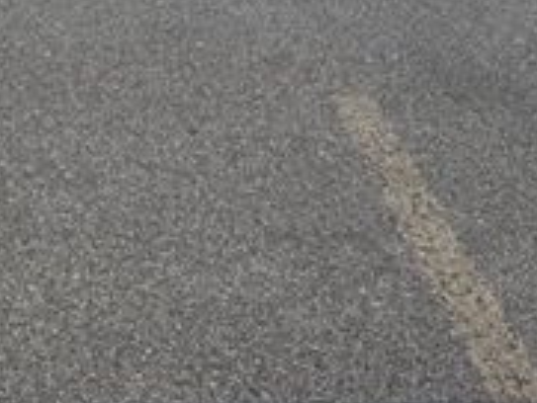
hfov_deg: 22.5
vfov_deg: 15.3
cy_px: -293
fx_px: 1319
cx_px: 74
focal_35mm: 85
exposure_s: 1/5348
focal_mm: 6.76
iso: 80
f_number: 1.78
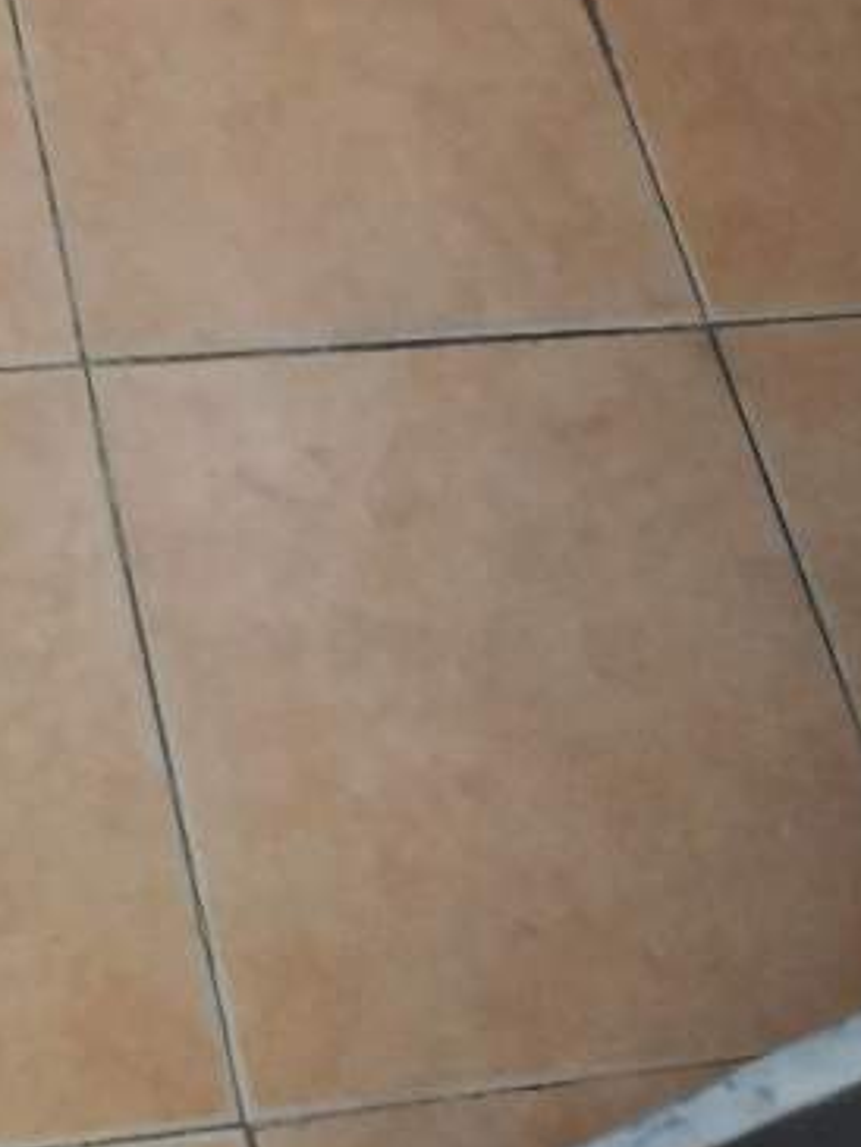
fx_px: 2519
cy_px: -234
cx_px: -167
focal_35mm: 76
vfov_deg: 23.4
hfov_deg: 18.4
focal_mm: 4.75
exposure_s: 1/25
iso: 1250
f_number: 1.8
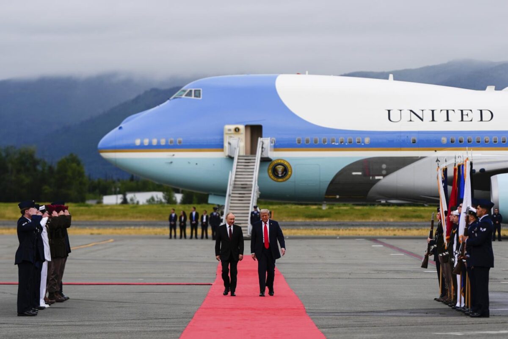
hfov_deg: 10.7
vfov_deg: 7.2
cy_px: 170
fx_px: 2709
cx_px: 254
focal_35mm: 192
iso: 125
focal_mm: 128
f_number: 2.8
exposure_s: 1/2000
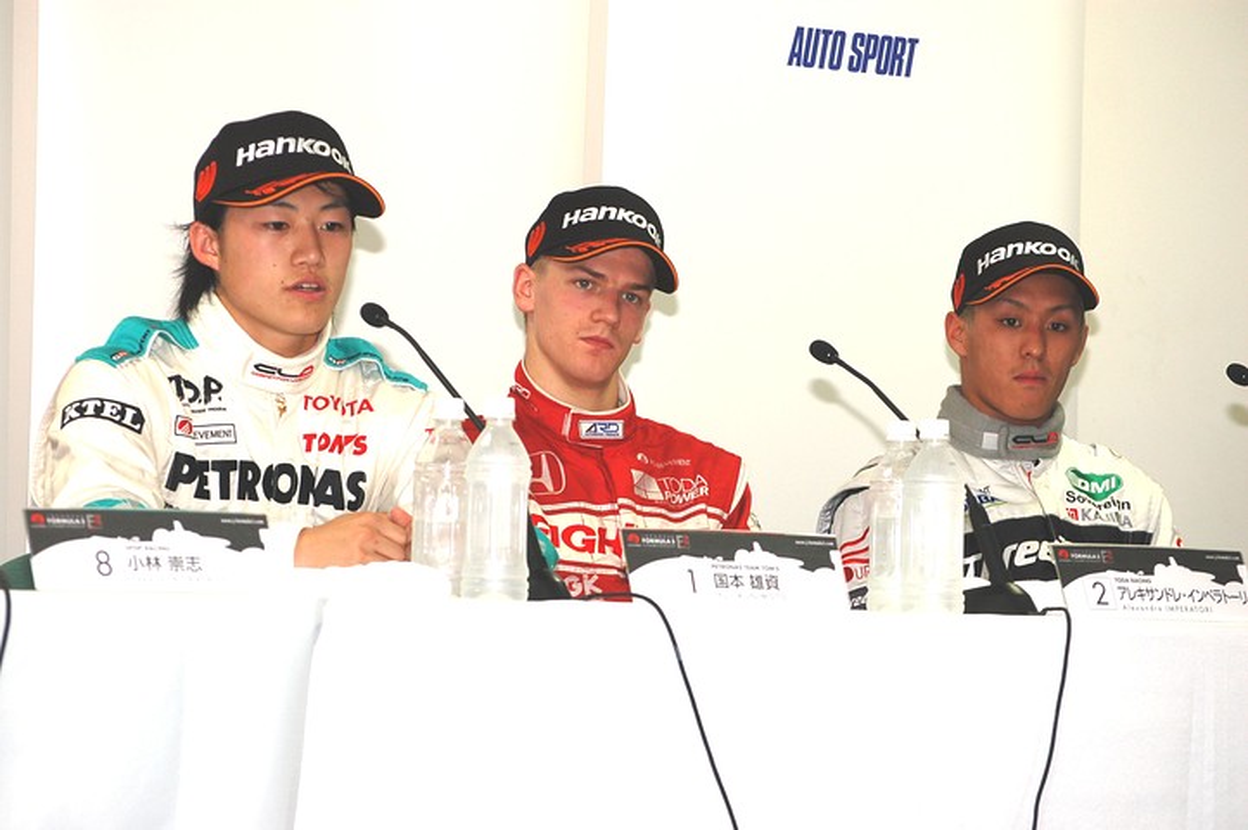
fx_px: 4416
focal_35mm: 128
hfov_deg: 16.1
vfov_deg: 10.7
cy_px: 415
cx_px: 624
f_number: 8
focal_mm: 85
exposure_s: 1/60
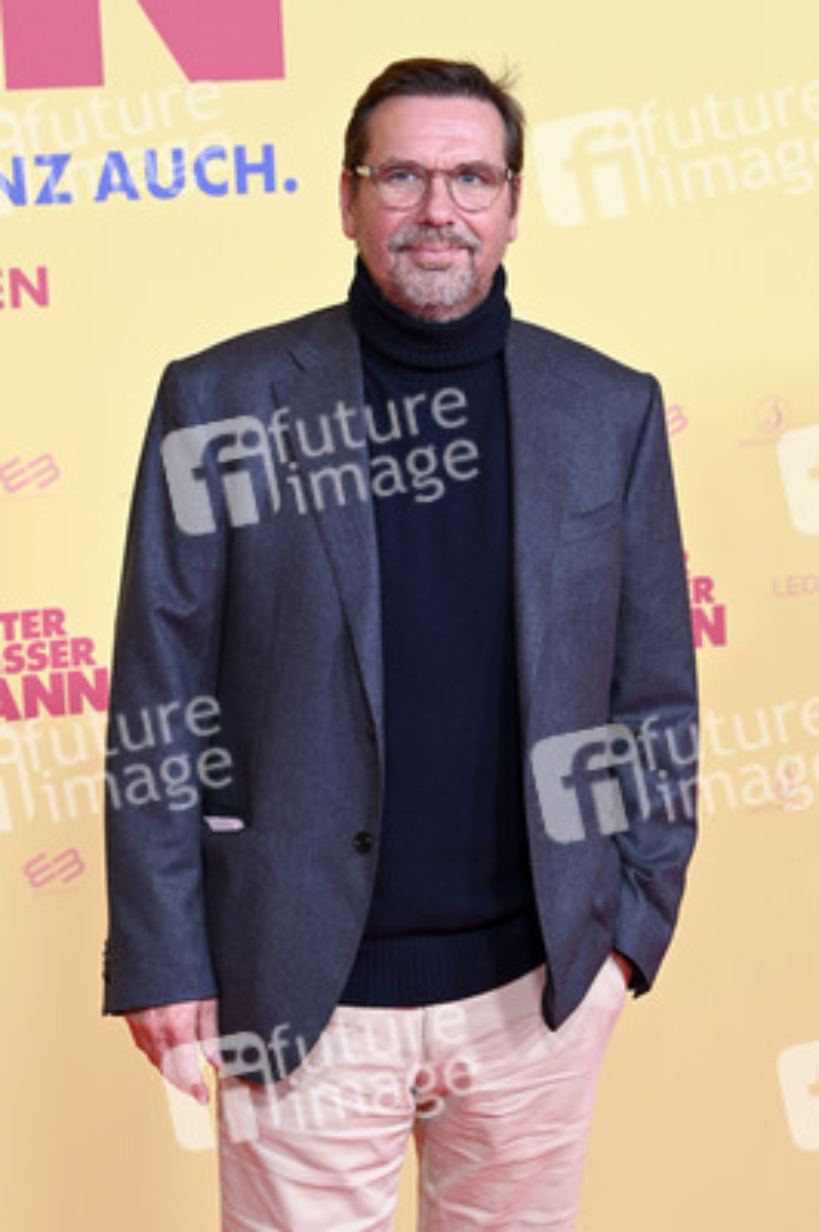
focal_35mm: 75
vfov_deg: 27.0
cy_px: 616
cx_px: 410
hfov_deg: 18.2
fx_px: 2564
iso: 500
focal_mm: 75
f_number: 5.6
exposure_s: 1/160
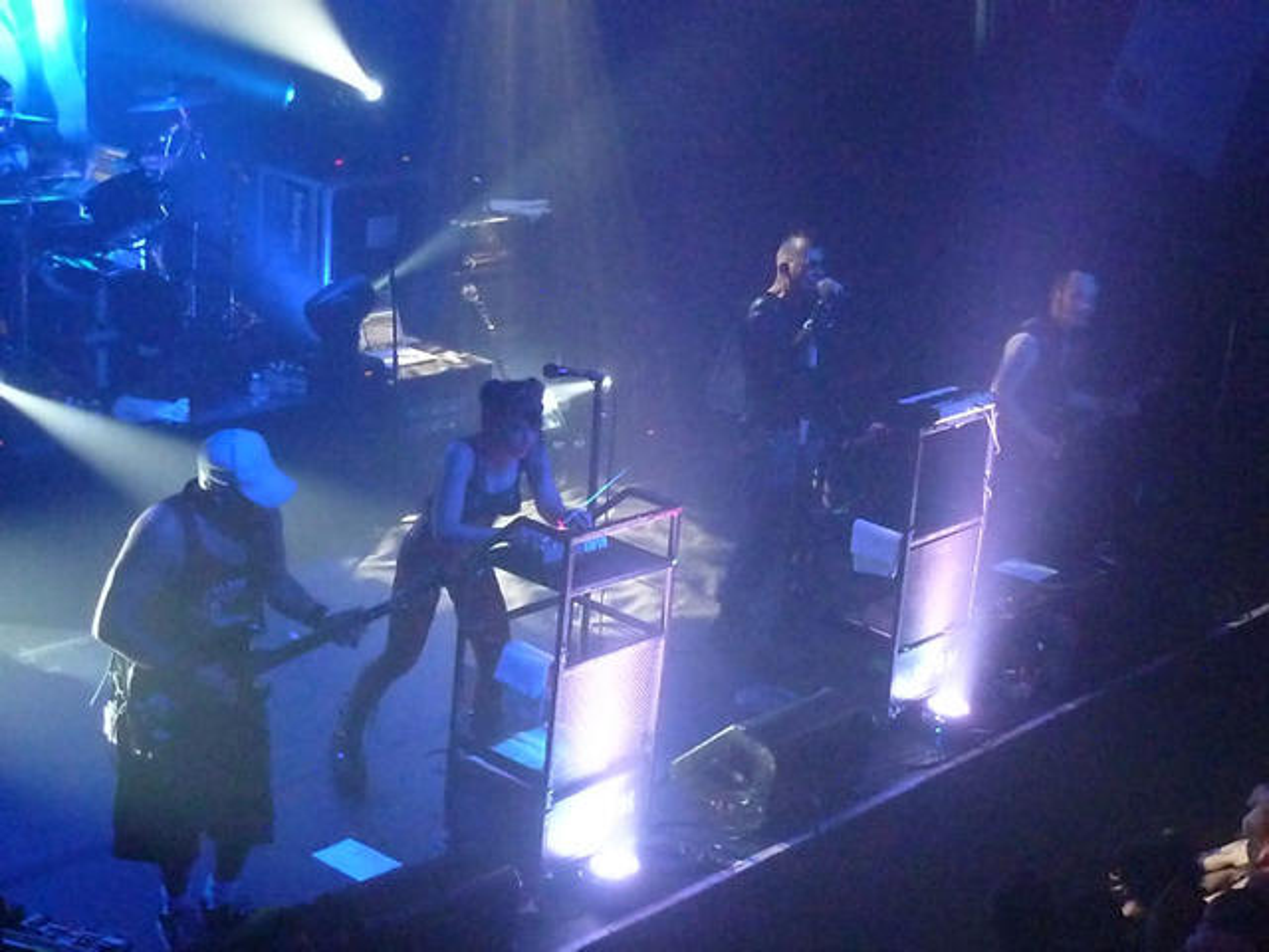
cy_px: 476
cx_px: 634
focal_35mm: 57
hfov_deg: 33.8
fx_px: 2090
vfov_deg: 25.7
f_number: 4.4
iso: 3200
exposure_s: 1/30
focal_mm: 10.1
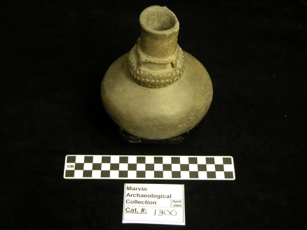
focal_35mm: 74
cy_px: 115
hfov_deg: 26.3
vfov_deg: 19.9
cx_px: 154
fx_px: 656
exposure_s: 1/10
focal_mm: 18.8
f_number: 3.3
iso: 100
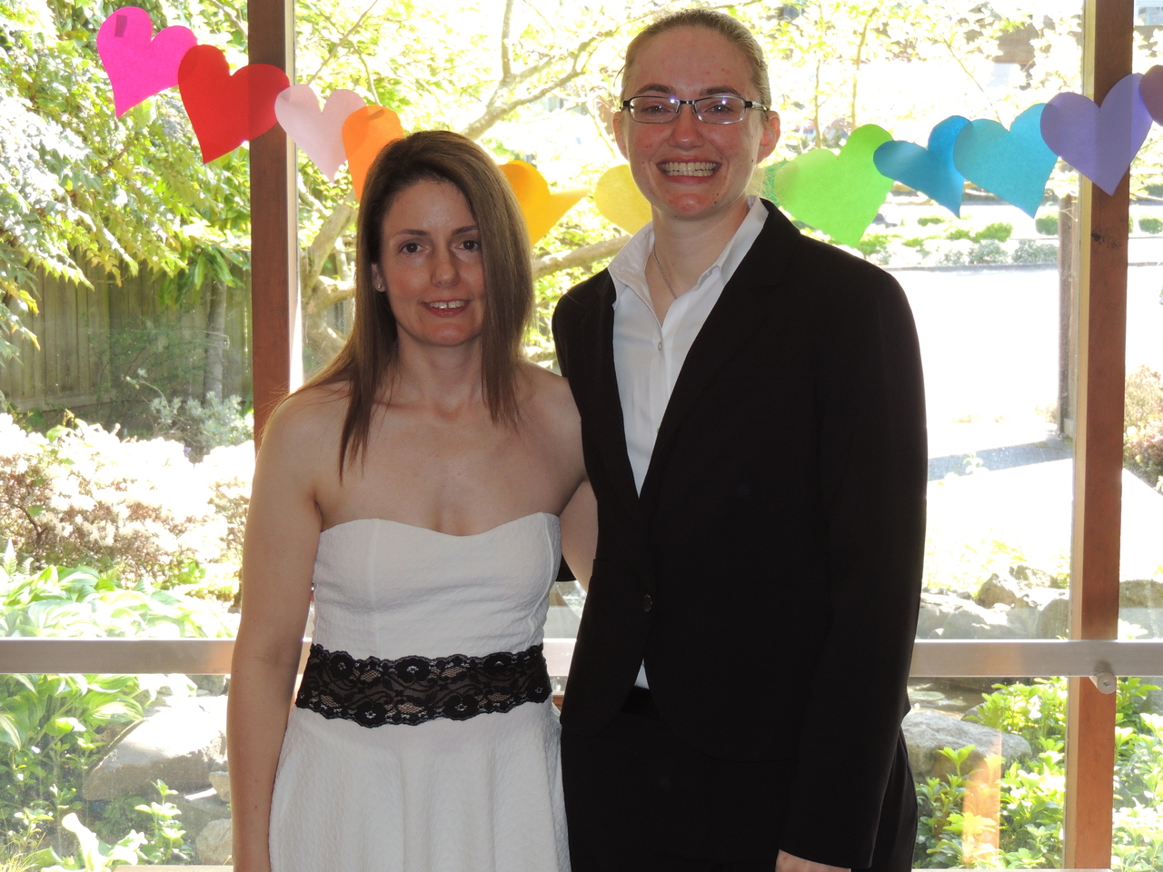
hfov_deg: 26.0
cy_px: 436
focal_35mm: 75
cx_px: 582
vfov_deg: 19.6
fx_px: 2520
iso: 200
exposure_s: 1/60
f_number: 3.9
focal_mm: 13.3
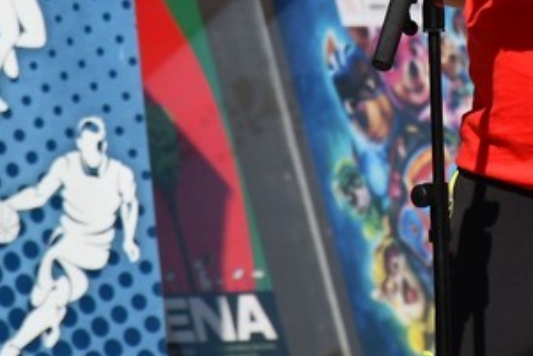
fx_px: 10576
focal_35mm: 714
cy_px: -125
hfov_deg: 2.9
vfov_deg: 1.9
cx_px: 427
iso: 200
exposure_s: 1/1250
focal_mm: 140
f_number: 6.3
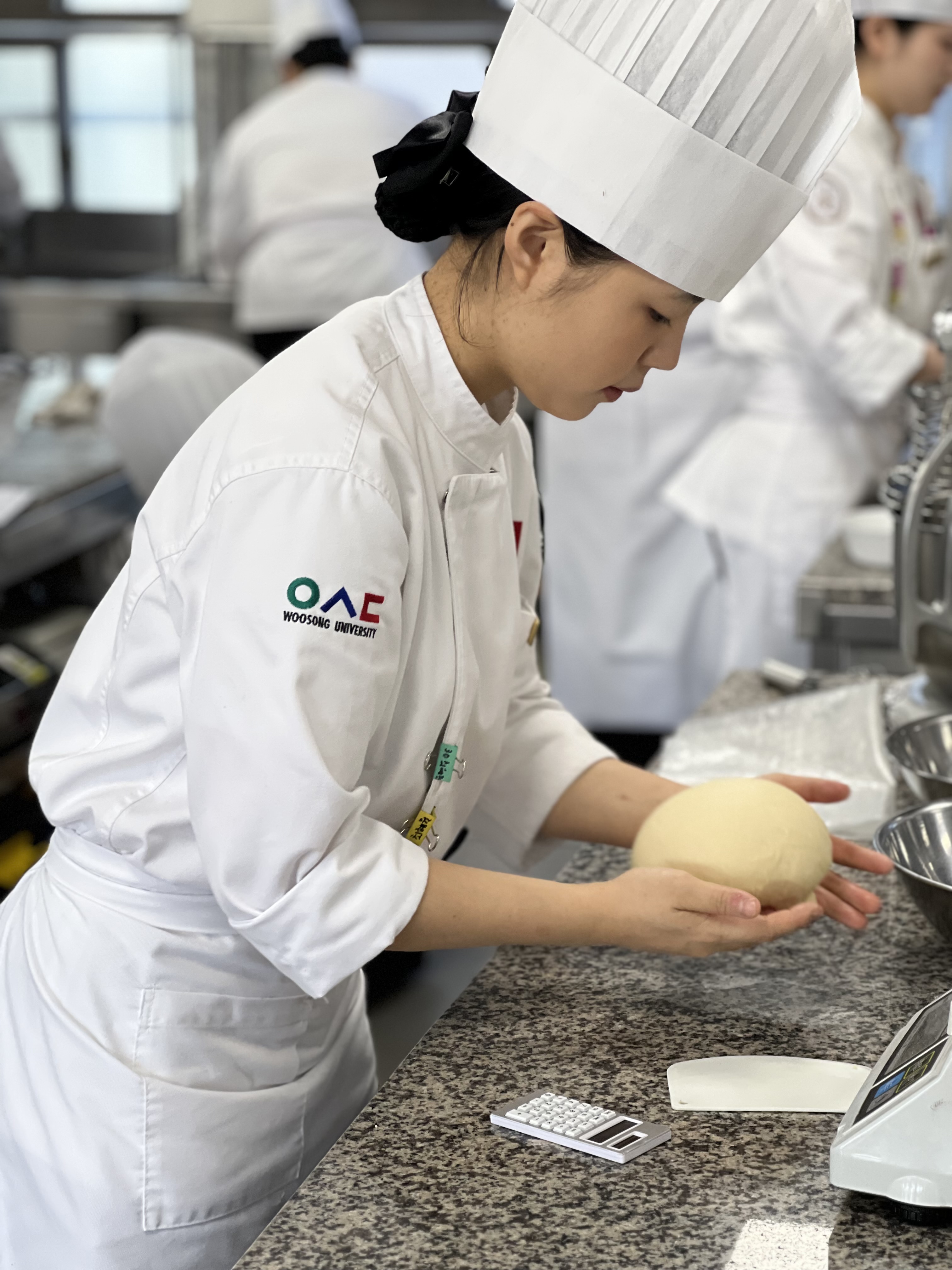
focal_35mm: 77
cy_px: 635
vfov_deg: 25.3
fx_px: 2824
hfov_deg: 19.1
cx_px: 476
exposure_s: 1/120
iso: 160
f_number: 2.8
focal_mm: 9
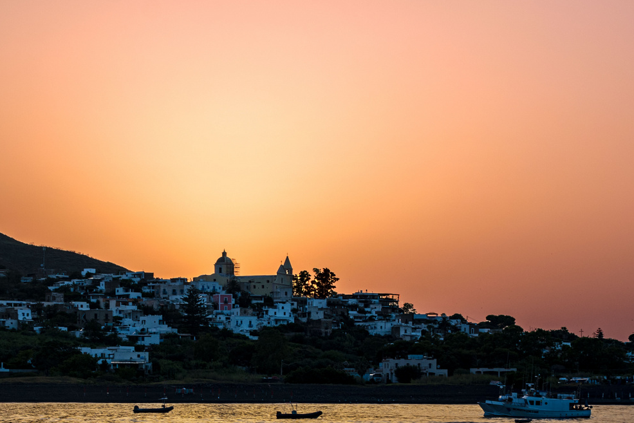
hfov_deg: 21.2
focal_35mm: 96
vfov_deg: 14.1
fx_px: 1689
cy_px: 369
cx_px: 268
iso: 100
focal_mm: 35
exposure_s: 1/160
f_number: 8
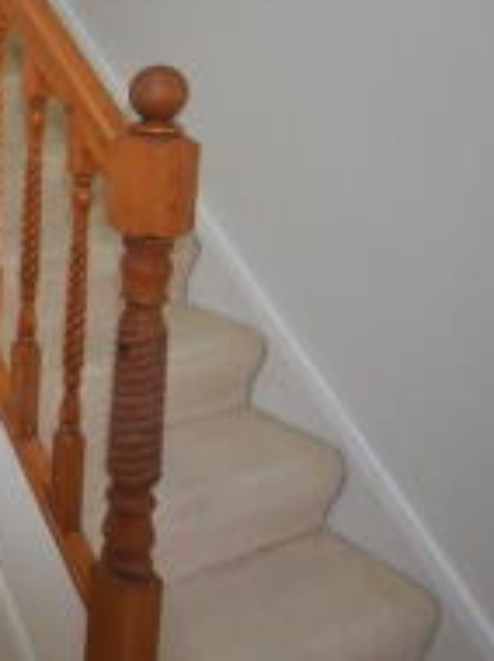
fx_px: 793
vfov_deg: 43.8
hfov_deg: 27.2
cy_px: 165
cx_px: -195
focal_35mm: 42
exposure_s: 1/100
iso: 800
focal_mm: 11.5
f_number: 5
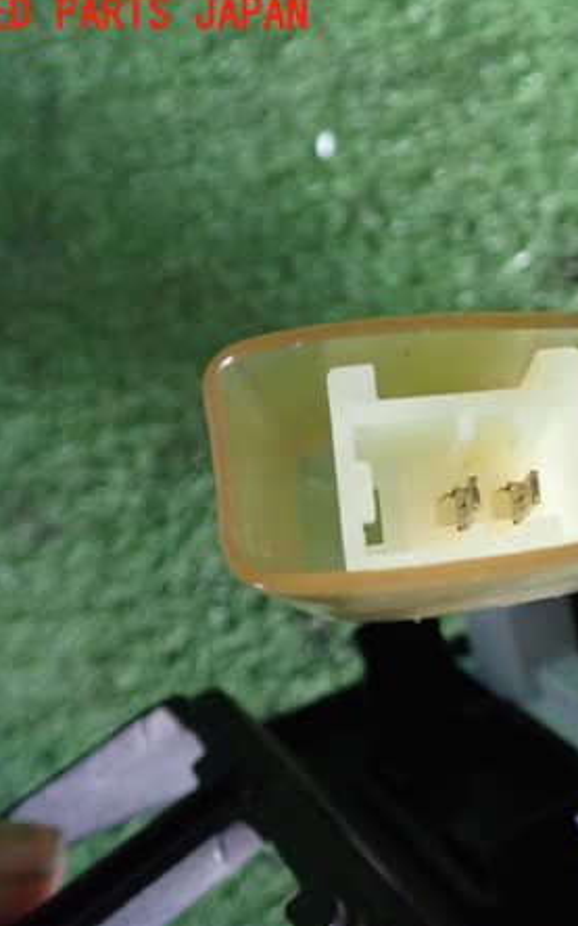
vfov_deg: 46.2
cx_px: 555
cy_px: 459
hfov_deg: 28.3
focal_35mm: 43
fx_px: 1085
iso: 800
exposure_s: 1/125
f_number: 2.3
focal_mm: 5.4
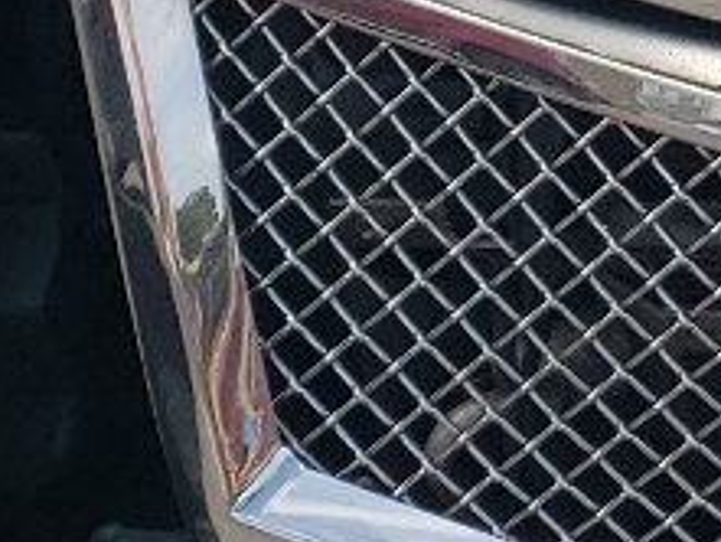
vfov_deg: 7.5
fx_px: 3918
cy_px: -669
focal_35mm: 188
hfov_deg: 9.6
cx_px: 1550
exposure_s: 1/3333
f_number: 1.5
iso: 50
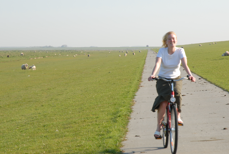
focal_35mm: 161
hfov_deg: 12.7
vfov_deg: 8.6
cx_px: 133
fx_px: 1026
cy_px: 73
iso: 100
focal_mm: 70
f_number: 8
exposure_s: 1/100
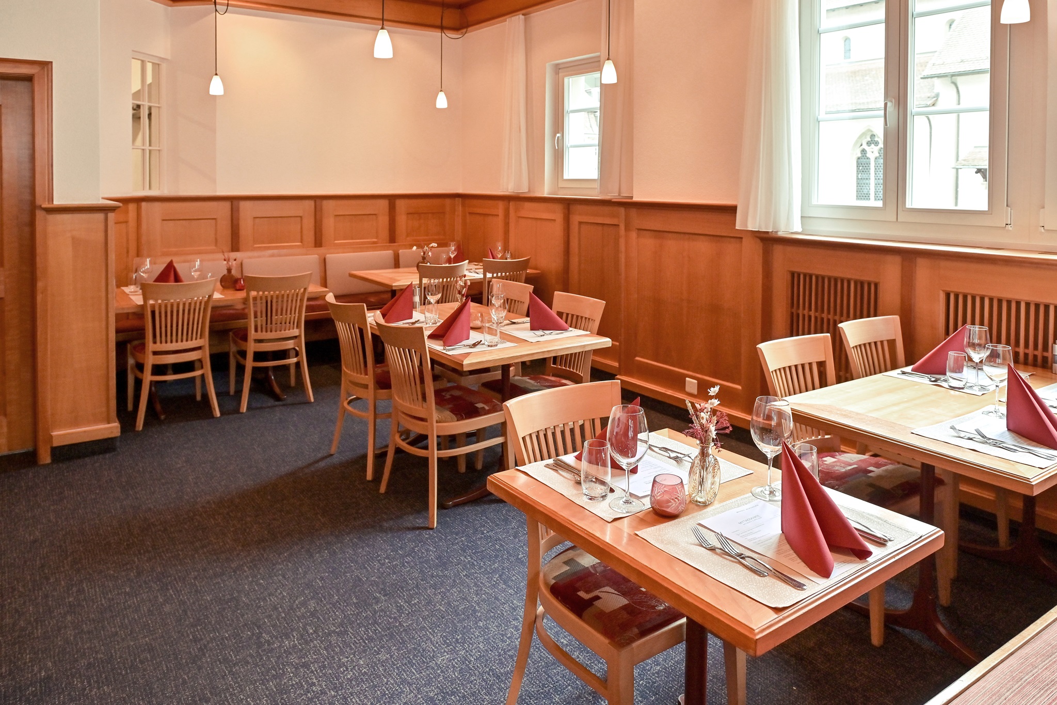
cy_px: 352
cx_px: 528
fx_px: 705
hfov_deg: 73.7
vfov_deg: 53.1
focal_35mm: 24
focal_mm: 24
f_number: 6.3
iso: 1000
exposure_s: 1/50
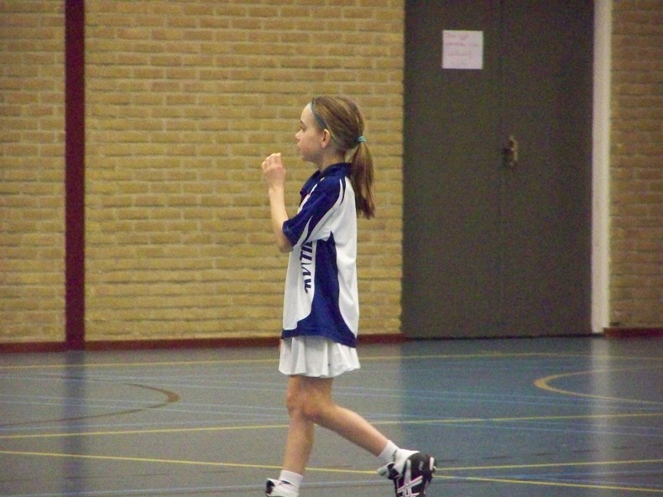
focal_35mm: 380
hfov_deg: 5.2
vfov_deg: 3.9
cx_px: 332
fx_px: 7276
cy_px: 248
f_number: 3.7
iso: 1600
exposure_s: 1/100
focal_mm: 63
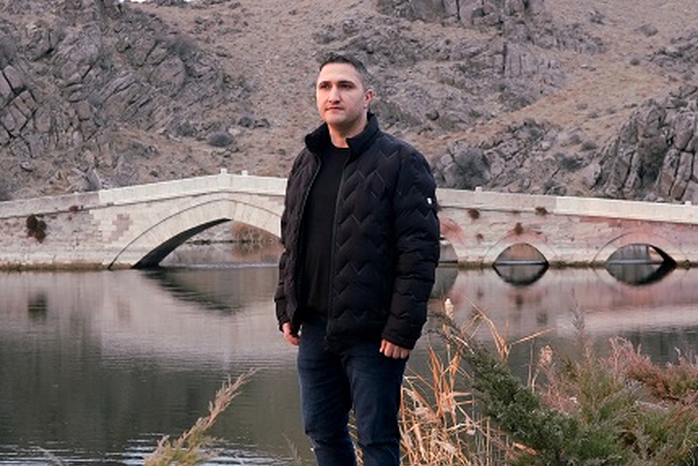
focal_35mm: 65
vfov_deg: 20.9
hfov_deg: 30.9
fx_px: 1261
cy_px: 222
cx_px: 338
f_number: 4
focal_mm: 35
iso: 1000
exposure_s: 1/161
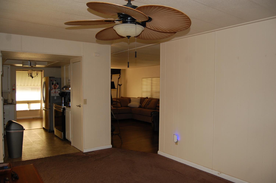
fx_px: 207
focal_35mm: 27
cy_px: 92
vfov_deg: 47.8
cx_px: 138
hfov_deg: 67.5
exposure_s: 1/60
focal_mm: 18
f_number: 3.5
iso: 400
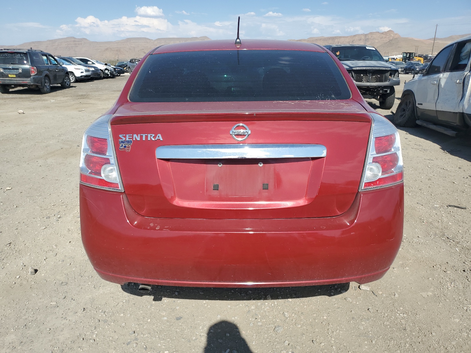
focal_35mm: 26
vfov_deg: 53.1
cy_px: 176
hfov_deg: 67.3
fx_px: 354
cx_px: 236
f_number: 1.5
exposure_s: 1/5000
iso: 50
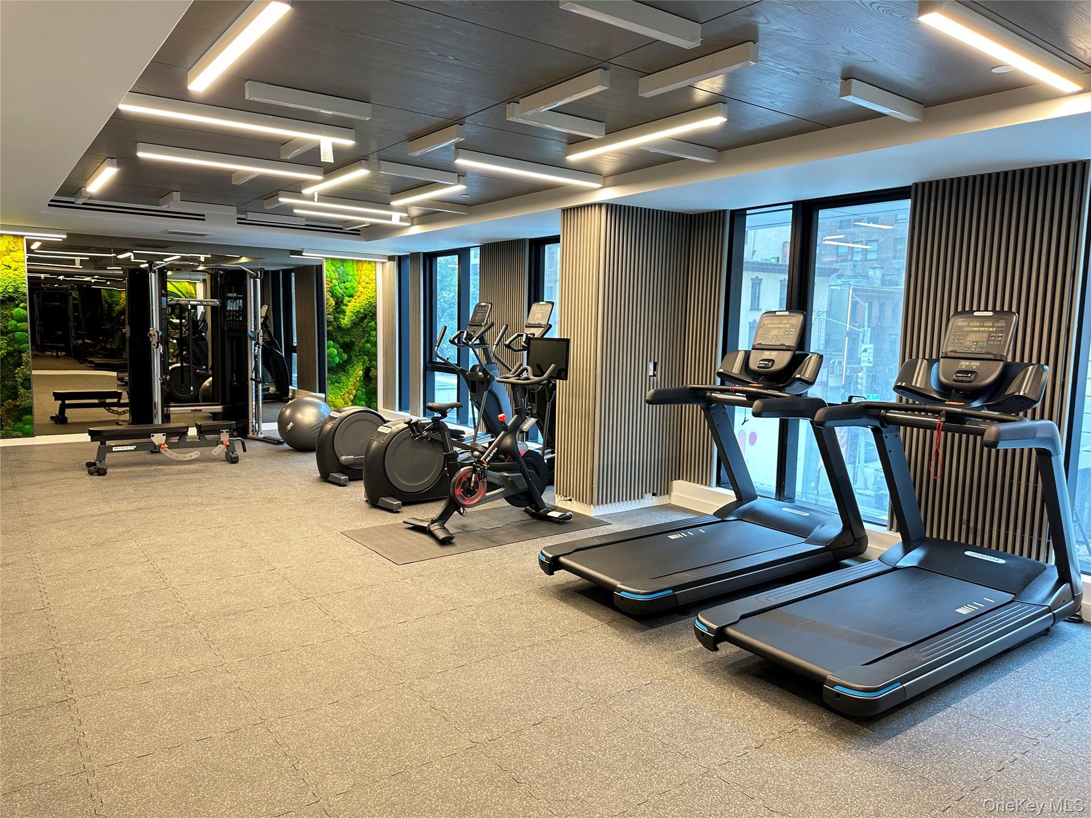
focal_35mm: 24
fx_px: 756
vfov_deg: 56.8
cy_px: 409
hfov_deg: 71.6
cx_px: 546
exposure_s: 1/60
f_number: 1.78
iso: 160
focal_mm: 6.86
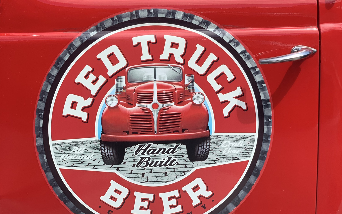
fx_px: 690
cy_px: 17
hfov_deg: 27.8
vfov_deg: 17.3
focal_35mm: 74
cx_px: 172
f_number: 2.4
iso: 16
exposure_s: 1/527
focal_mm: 6
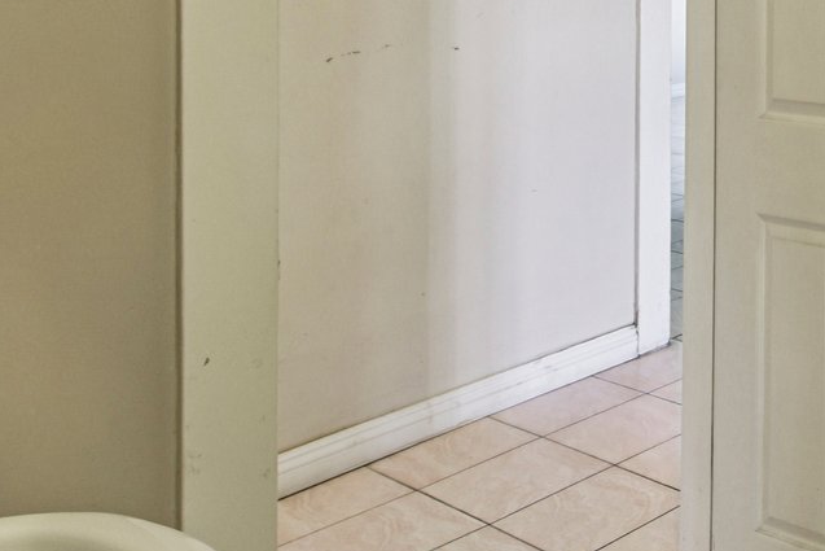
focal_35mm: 45
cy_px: -90
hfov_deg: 29.9
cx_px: 1180
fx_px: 1031
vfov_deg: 26.9
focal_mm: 14
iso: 400
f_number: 8
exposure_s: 1/20
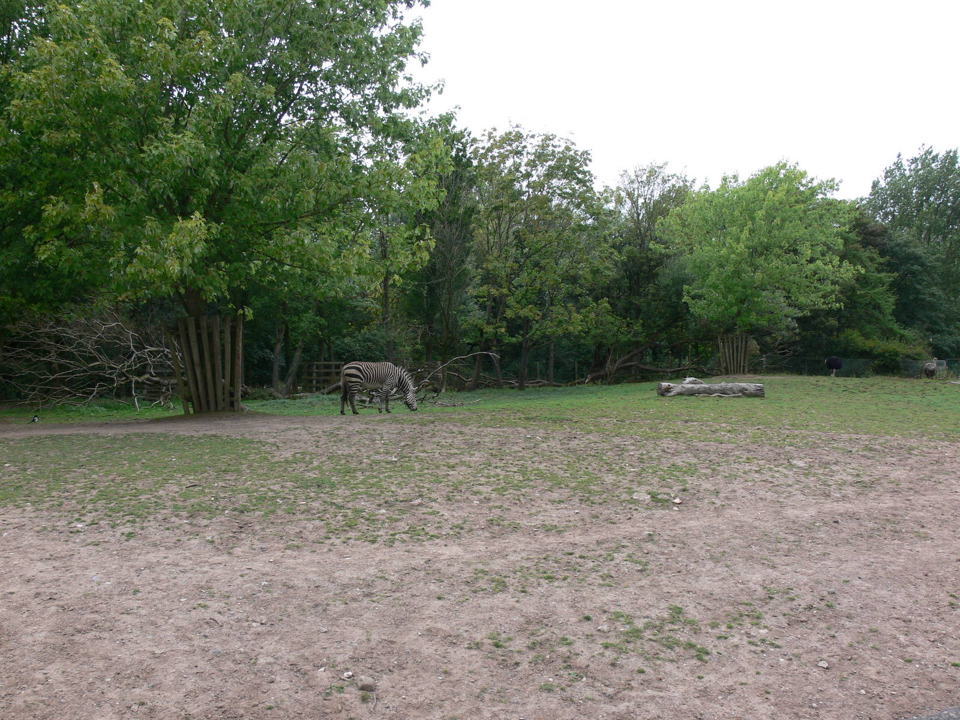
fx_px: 971
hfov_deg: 52.6
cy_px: 360
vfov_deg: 40.7
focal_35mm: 35
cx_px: 480
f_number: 4.5
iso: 80
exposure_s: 1/100
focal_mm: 7.4
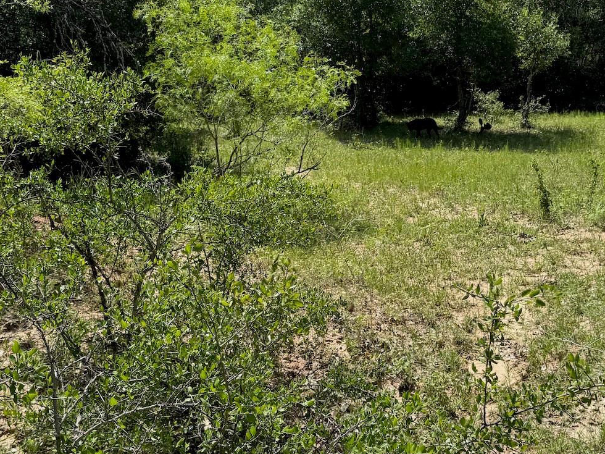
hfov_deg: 40.4
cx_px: 313
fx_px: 821
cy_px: 284
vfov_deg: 30.8
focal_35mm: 47
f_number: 1.78
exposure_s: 1/2959
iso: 80
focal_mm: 6.76
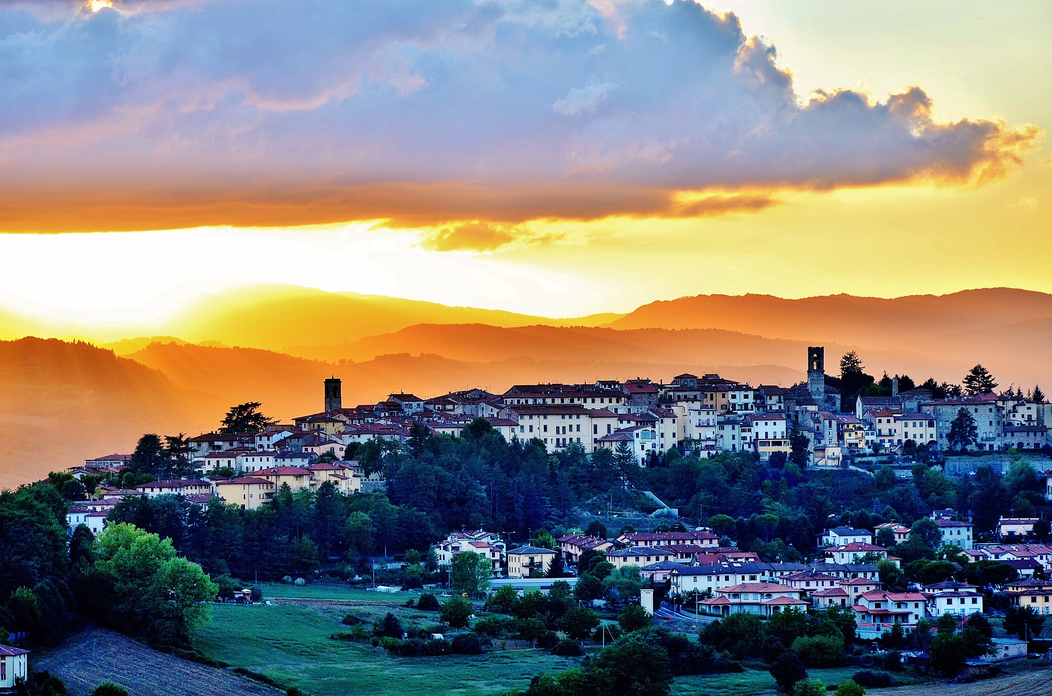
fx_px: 4286
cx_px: 526
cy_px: 348
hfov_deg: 14.0
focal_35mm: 147
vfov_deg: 9.3
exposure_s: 1/100
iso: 100
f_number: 9
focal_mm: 98
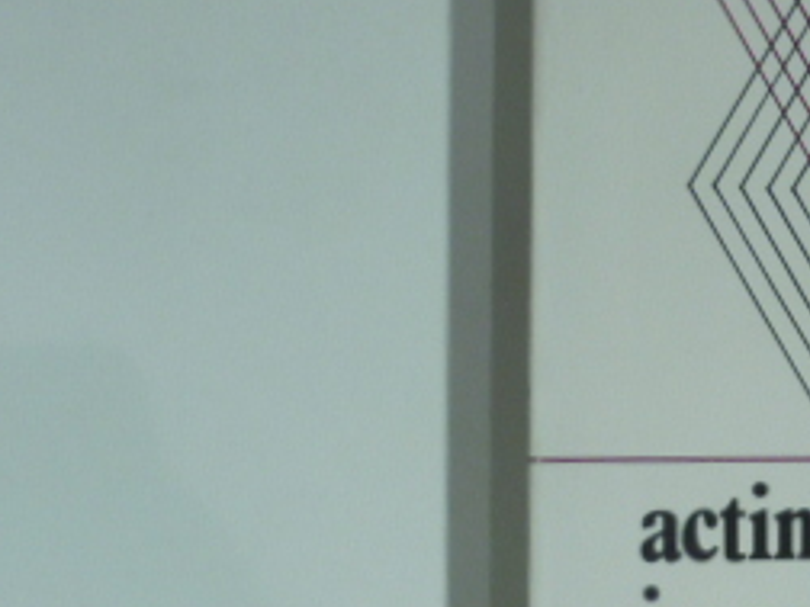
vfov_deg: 23.9
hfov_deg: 28.3
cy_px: 186
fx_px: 1427
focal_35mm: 61
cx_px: 929
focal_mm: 4.3
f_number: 3.3
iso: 125
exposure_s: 1/60
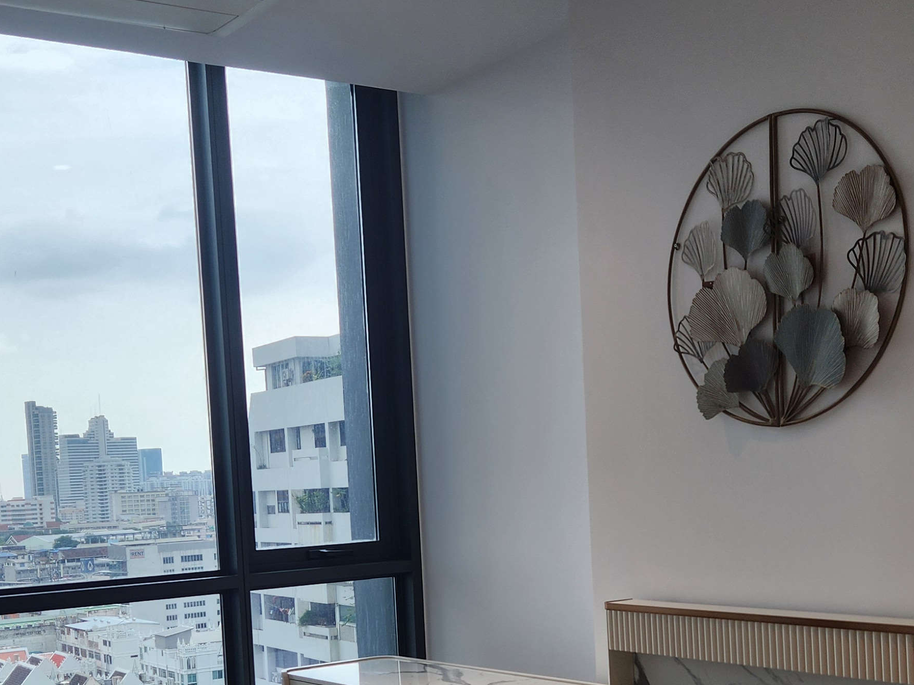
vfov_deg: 27.5
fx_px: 1373
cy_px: 551
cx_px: 469
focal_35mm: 52
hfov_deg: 36.8
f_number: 1.8
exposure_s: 1/129
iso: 20
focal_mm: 5.4
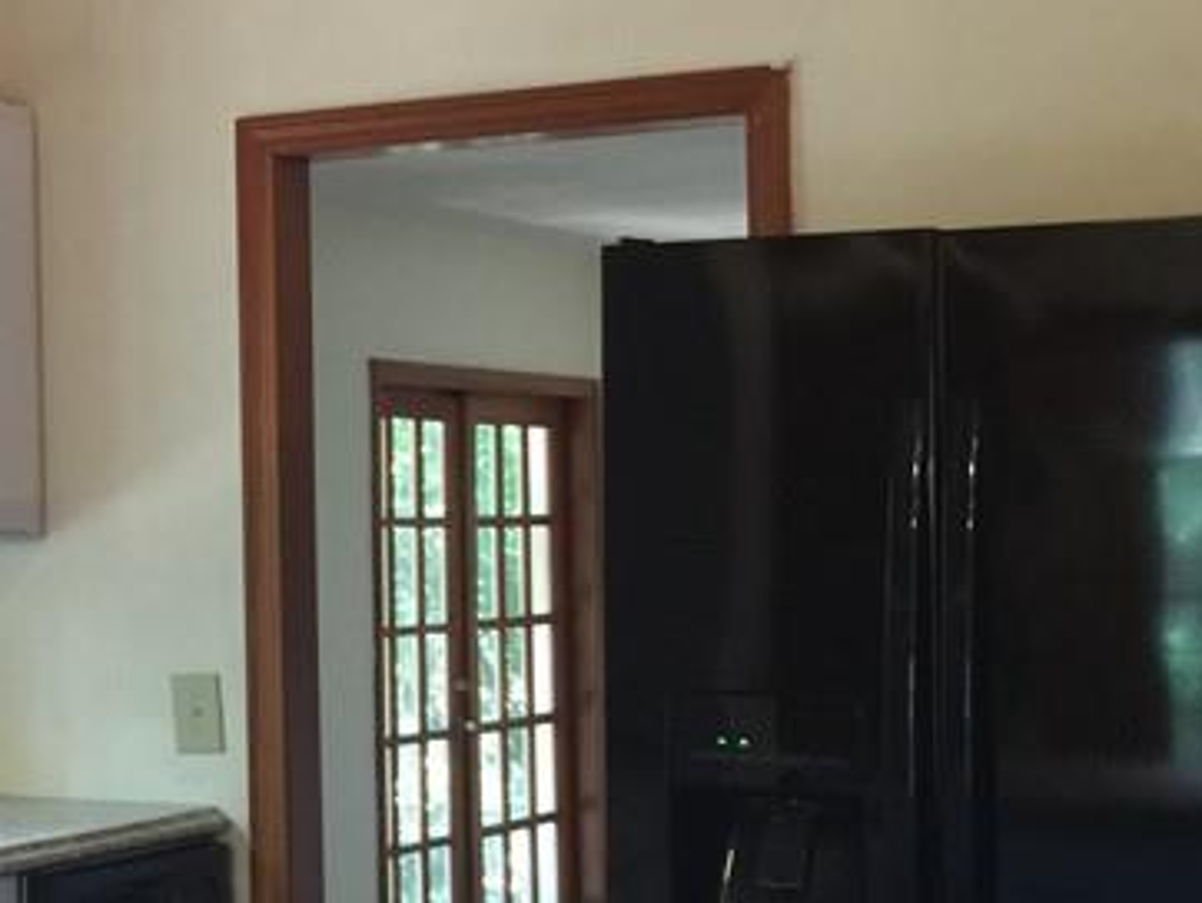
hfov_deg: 21.2
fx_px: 2849
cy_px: 452
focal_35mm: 82
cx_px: -425
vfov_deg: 18.0
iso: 100
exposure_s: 1/10
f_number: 2.2
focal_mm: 4.15
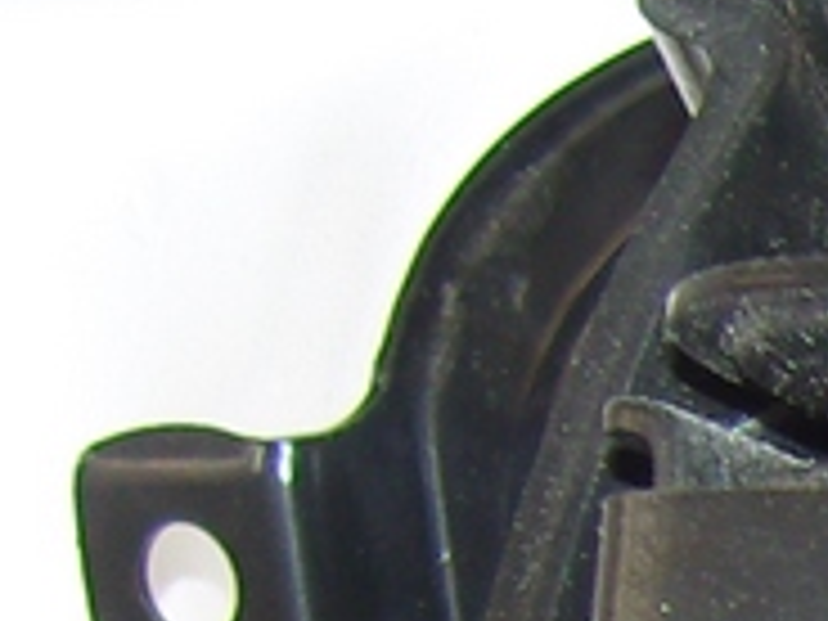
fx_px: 5669
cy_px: 1926
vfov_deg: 5.8
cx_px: 2560
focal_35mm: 237
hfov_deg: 7.3
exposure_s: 1/40
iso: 100
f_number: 2.8
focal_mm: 7.3
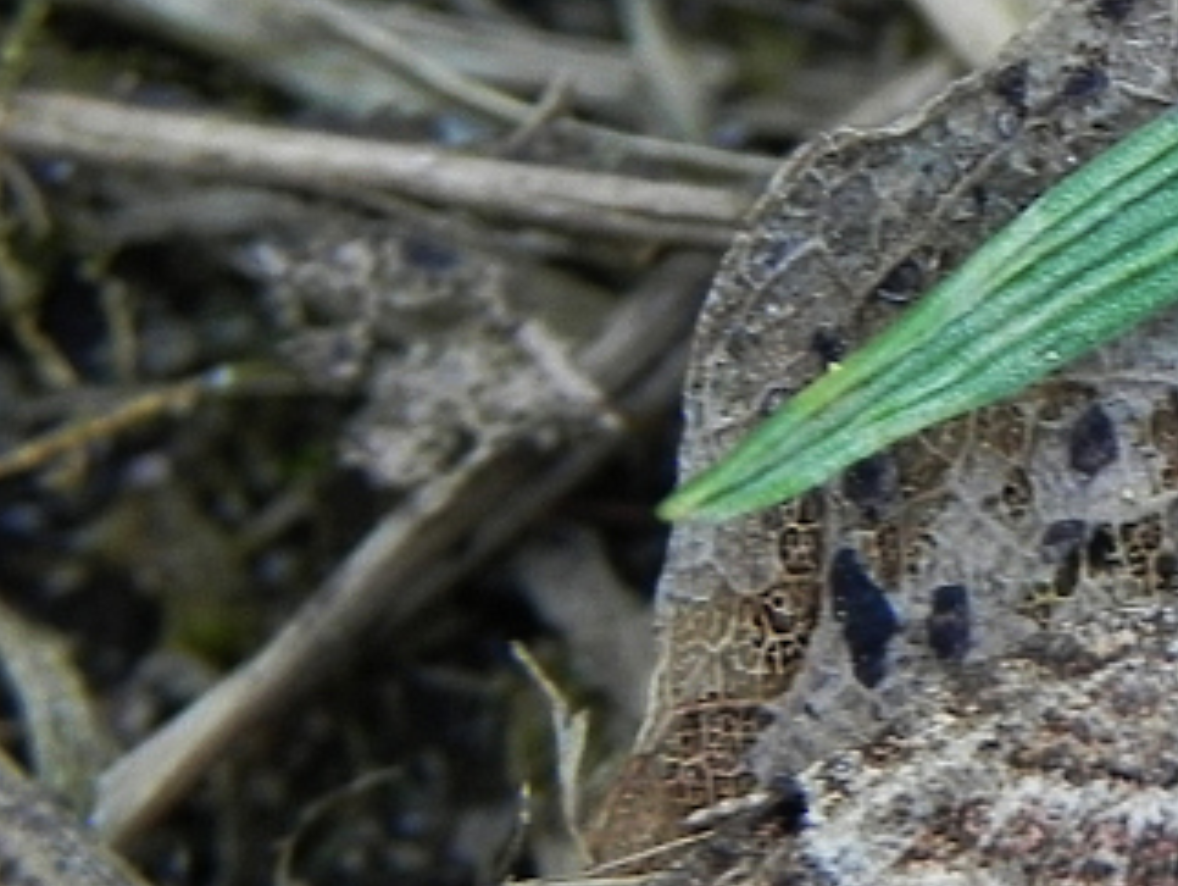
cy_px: 824
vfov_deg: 4.9
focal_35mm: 302
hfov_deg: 6.5
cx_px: 1277
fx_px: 10285
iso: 160
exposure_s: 1/56
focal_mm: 16.9
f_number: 4
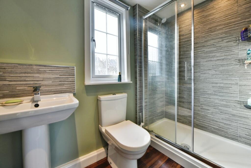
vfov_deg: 81.3
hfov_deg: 104.2
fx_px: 98
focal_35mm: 14
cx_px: 126
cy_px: 84
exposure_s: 1/60
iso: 800
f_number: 8
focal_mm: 14
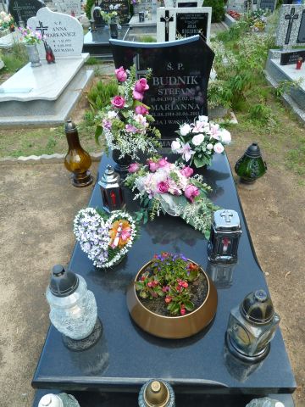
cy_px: 204
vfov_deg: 69.4
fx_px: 294
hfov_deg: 54.9
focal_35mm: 25
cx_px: 152
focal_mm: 4.1
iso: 80
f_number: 3.5
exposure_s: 1/100
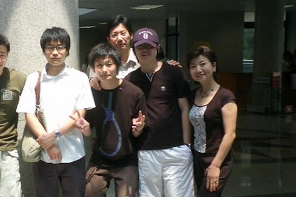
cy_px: 121
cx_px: 49
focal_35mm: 65
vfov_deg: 20.9
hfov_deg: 30.0
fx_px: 535
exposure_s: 1/60
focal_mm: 5.6
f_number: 3.5
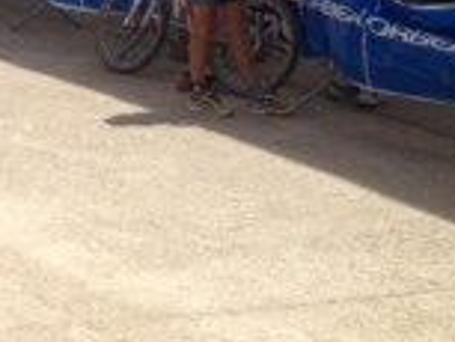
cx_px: -428
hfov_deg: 12.1
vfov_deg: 9.8
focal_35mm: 146
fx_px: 1921
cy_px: -196
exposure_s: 1/1672
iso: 64
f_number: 2.4
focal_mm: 4.28
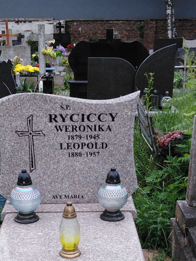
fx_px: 483
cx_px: 82
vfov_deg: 29.5
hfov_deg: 22.9
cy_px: 211
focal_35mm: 64
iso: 100
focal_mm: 3.46
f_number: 2.2
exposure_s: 1/271
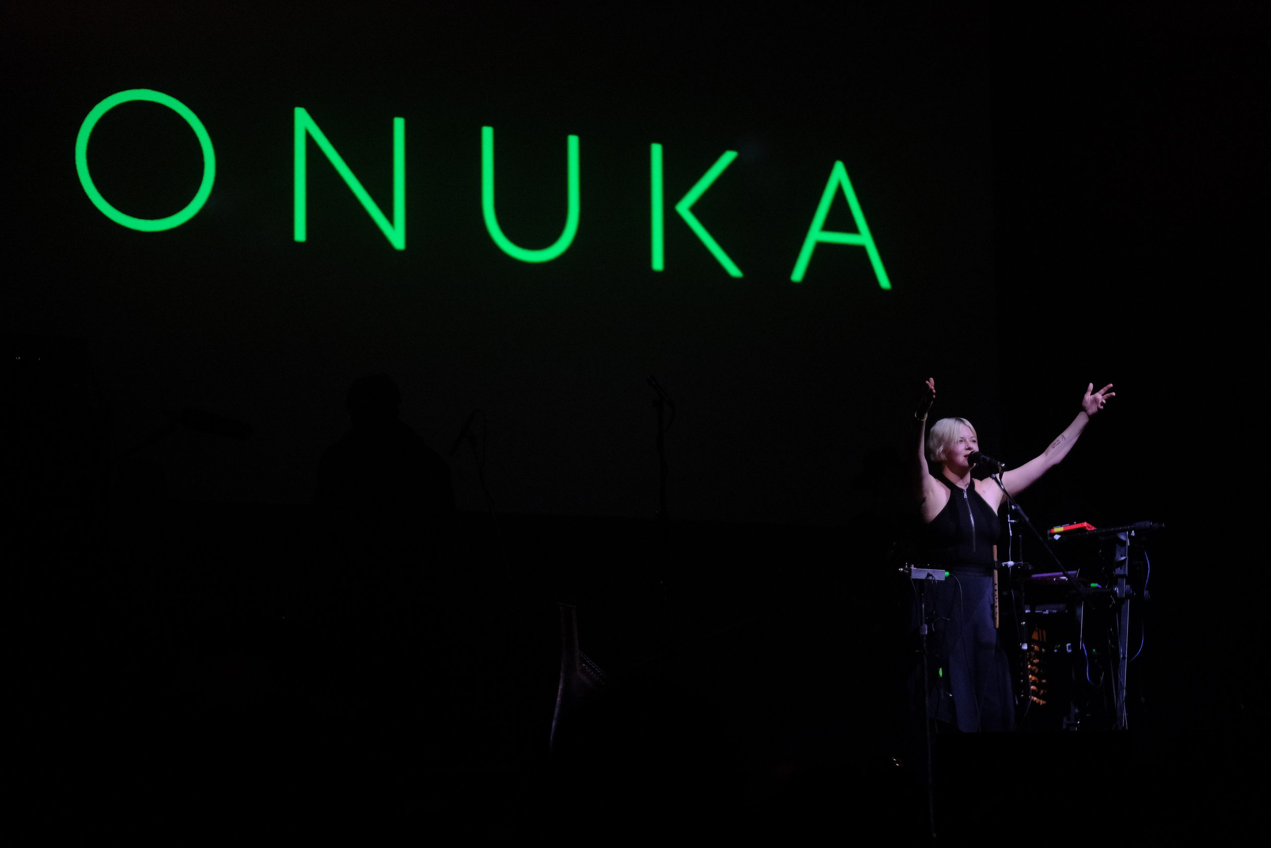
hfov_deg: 24.2
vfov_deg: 16.3
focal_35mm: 84
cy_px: 424
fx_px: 2966
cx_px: 636
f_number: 1.2
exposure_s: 1/800
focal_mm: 56
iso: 1600
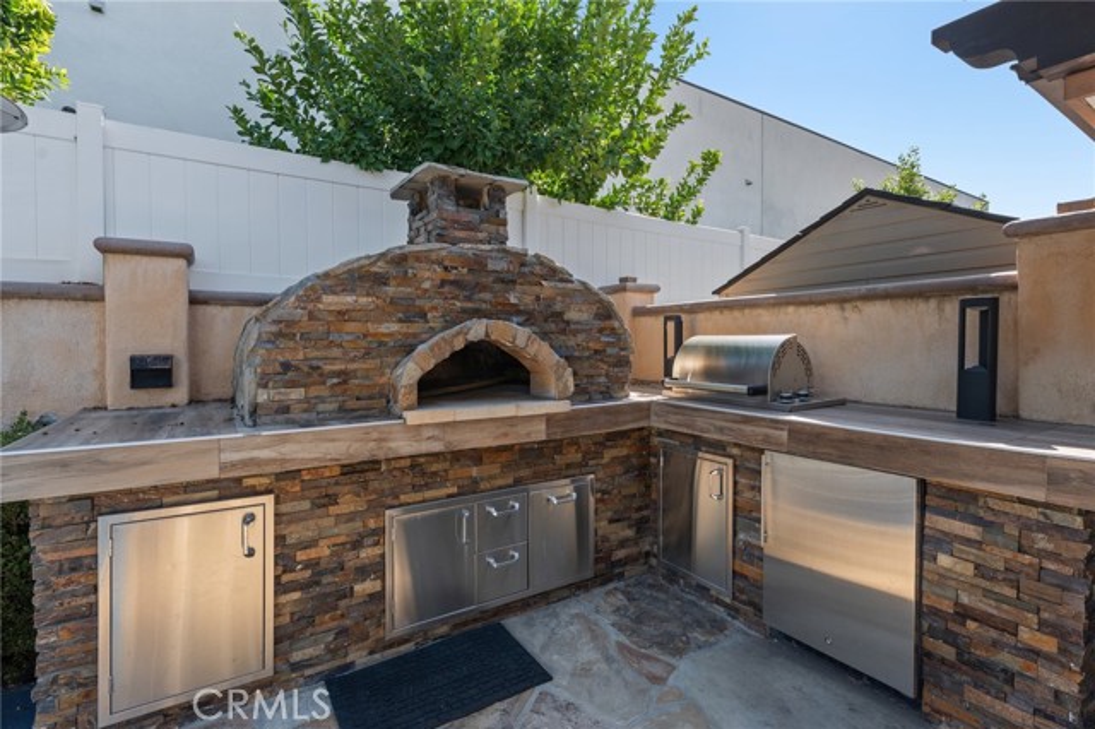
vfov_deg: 71.0
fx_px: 511
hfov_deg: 94.0
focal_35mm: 17
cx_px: 548
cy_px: 364
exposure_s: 1/160
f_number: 8
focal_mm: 16.8
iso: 160
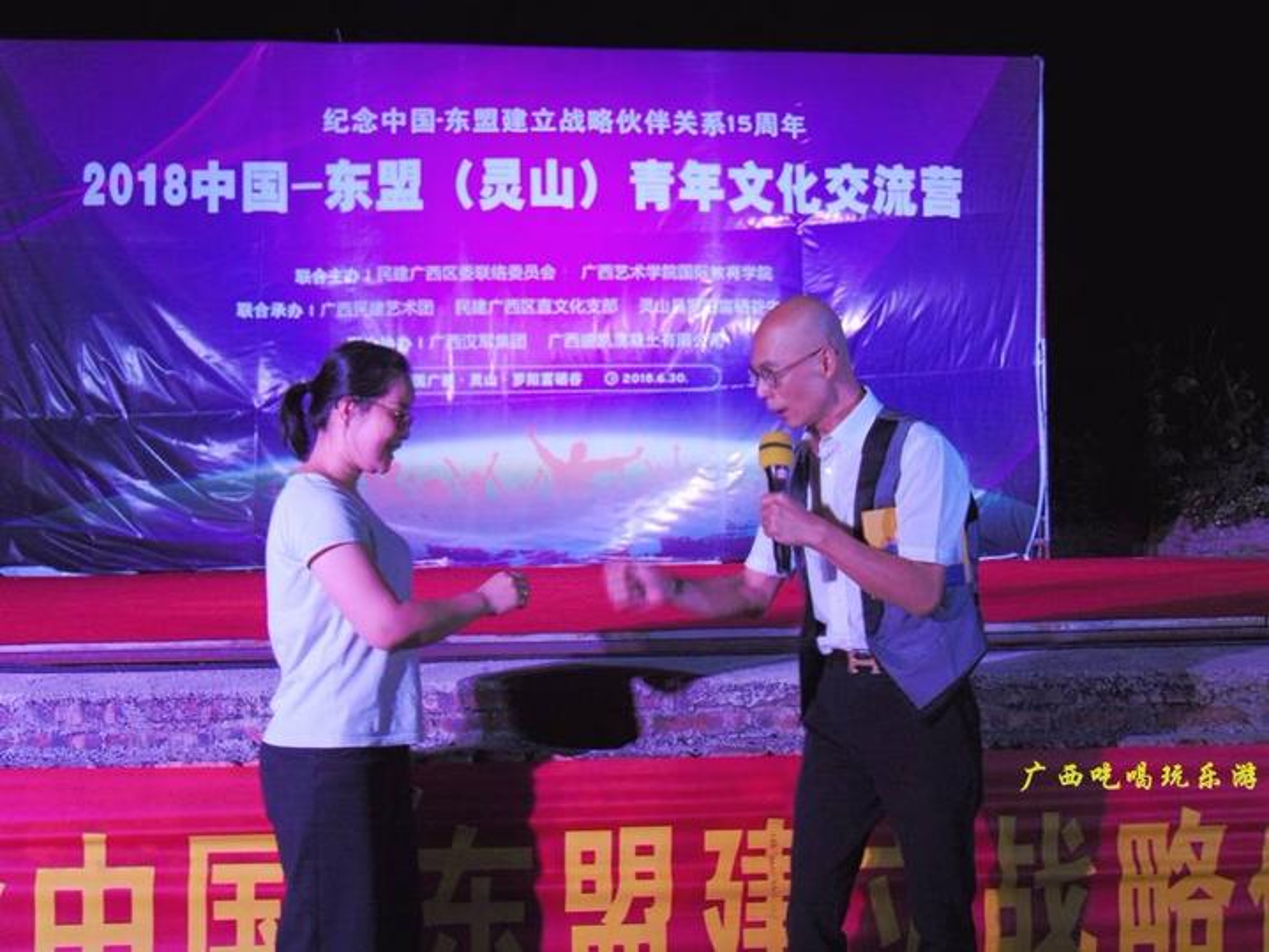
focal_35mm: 50
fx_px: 1834
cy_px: 476
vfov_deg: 29.1
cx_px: 634
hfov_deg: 38.2
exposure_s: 1/30
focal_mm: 9
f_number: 3.5
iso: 80
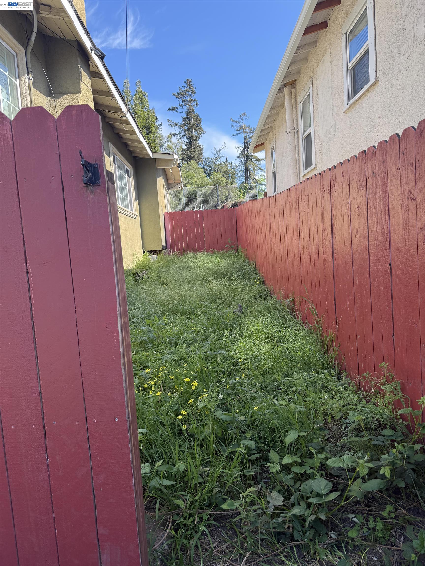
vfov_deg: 71.6
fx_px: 393
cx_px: 212
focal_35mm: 24
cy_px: 283
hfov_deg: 56.8
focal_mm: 6.76
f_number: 1.78
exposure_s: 1/943
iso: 100
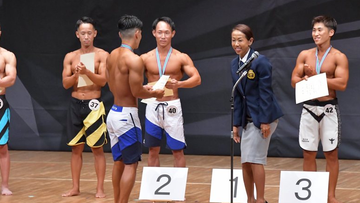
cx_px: 180
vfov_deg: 4.3
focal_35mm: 284
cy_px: 108
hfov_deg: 7.6
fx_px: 2711
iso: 8000
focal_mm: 180
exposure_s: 1/400
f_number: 5.6
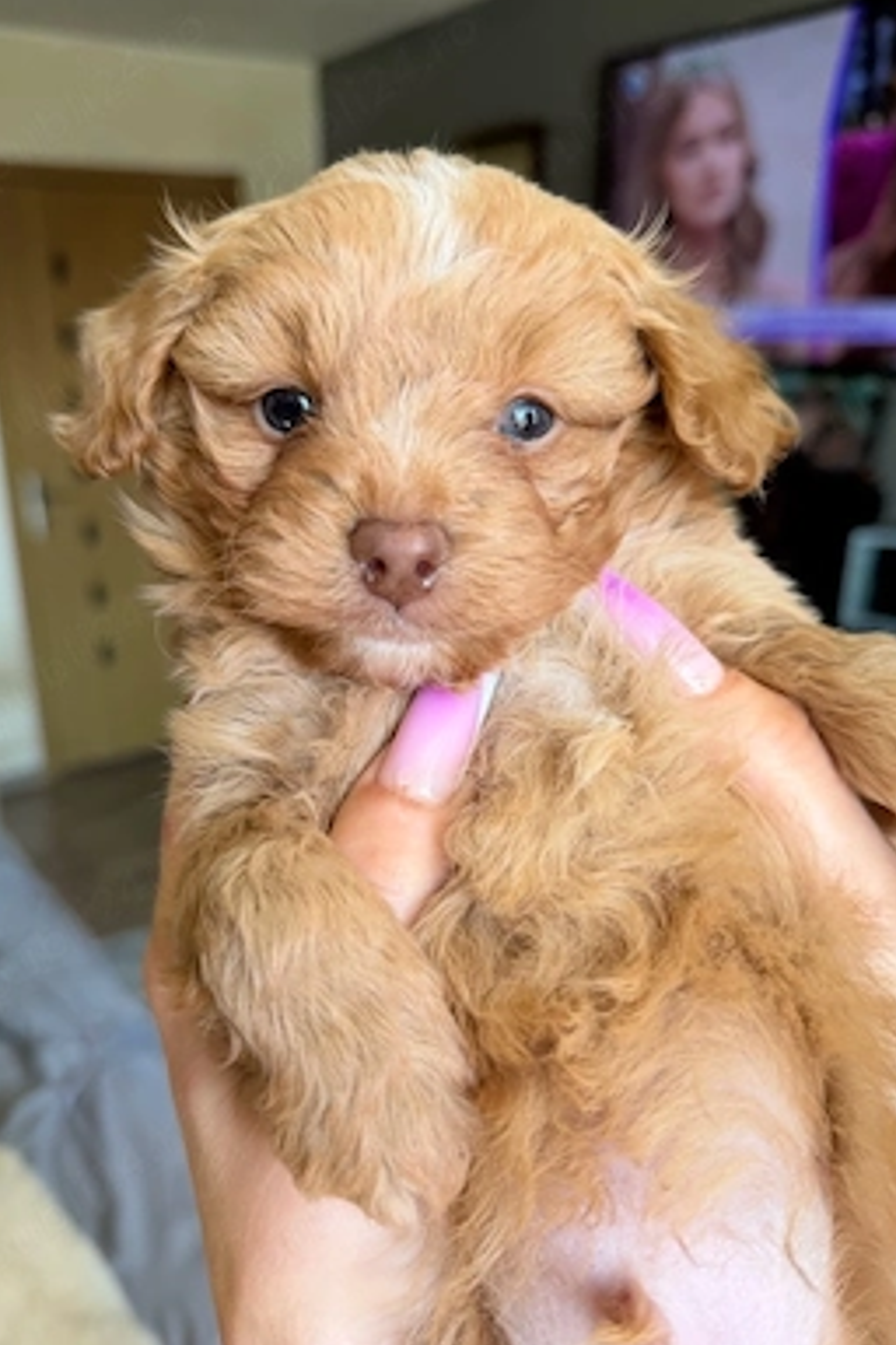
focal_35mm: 26
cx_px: 434
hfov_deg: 49.5
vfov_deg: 69.4
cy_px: 687
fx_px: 971
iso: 100
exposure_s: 1/100
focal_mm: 6.76
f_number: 1.78
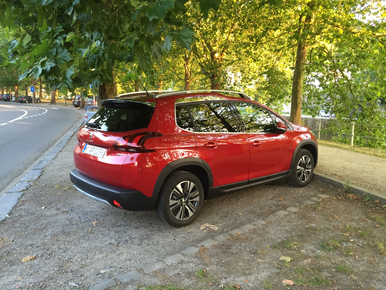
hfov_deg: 61.7
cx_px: 193
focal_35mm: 29
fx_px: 323
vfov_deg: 48.2
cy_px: 145
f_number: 2.2
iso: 64
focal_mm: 4.15
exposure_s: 1/33
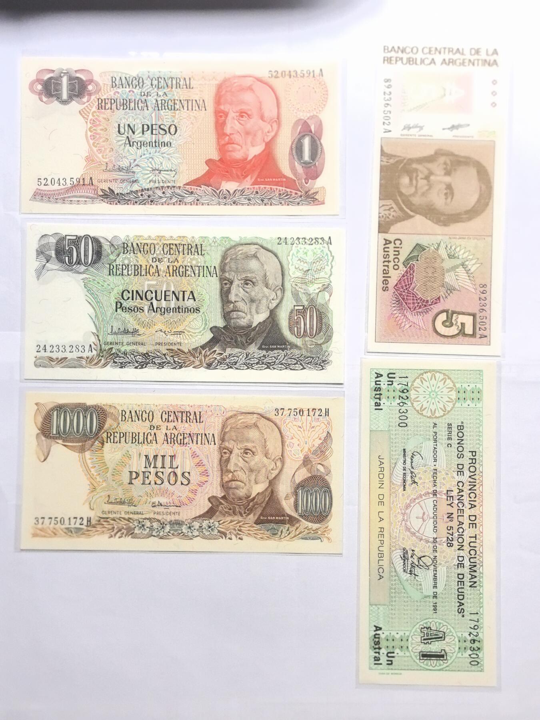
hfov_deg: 35.1
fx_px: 853
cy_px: 360
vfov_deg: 45.8
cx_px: 270
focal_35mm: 41
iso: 640
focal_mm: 5.75
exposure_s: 1/200
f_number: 2
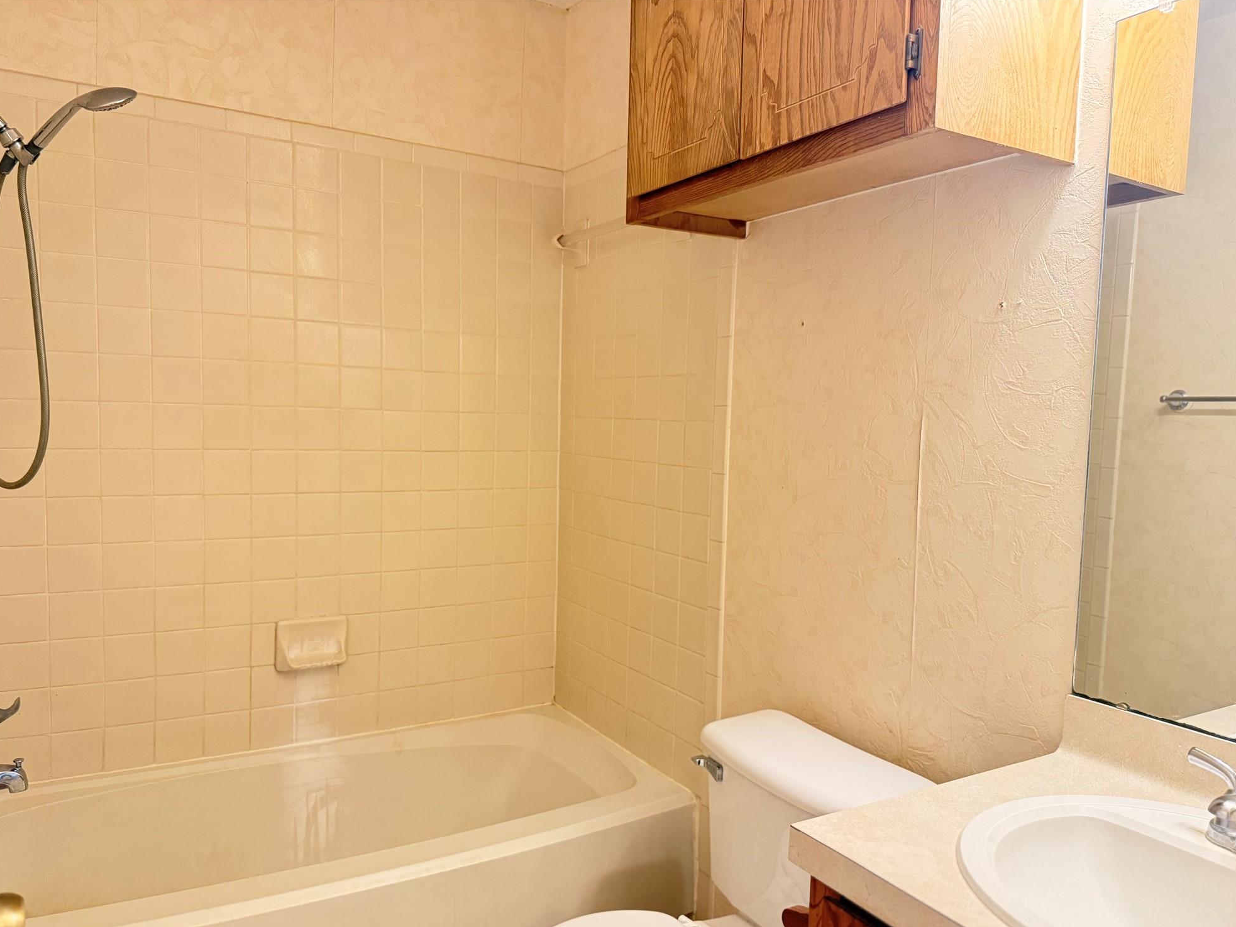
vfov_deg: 54.9
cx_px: 606
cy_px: 480
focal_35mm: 25
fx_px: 893
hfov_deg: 69.4
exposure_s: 1/60
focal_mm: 6.76
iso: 640
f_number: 1.78
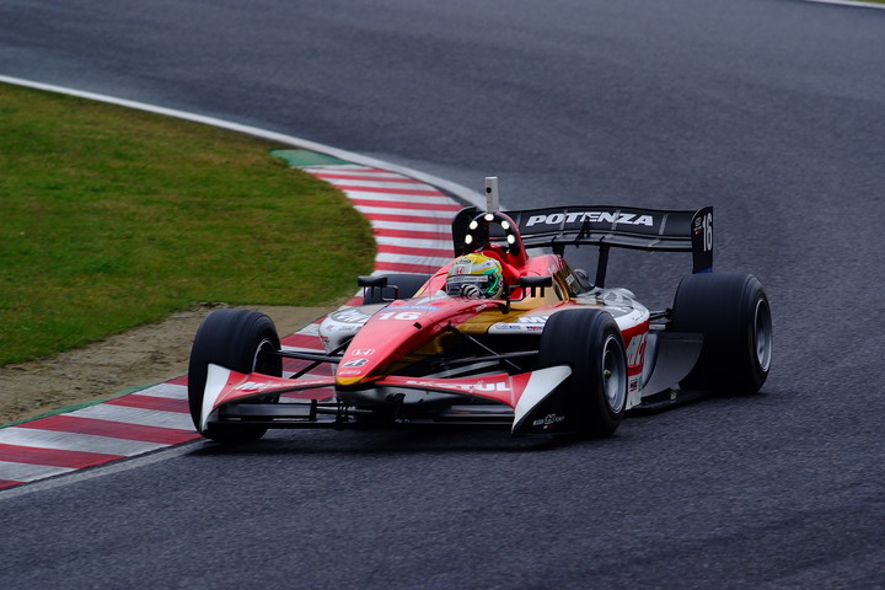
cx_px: 442
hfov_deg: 4.6
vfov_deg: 3.1
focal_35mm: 450
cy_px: 295
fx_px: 11062
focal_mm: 300
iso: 400
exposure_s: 1/500
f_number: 5.6
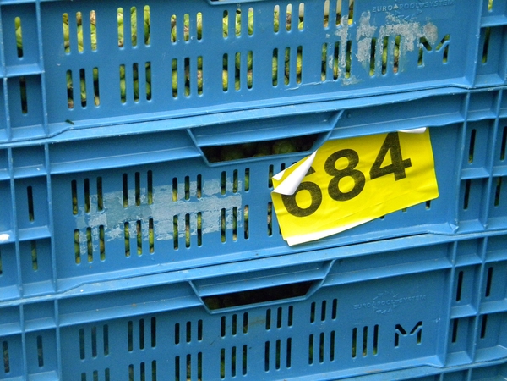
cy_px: 190
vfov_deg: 17.8
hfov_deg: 23.6
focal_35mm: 83
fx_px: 1216
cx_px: 254
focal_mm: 15.1
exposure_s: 1/140
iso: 652
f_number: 4.5
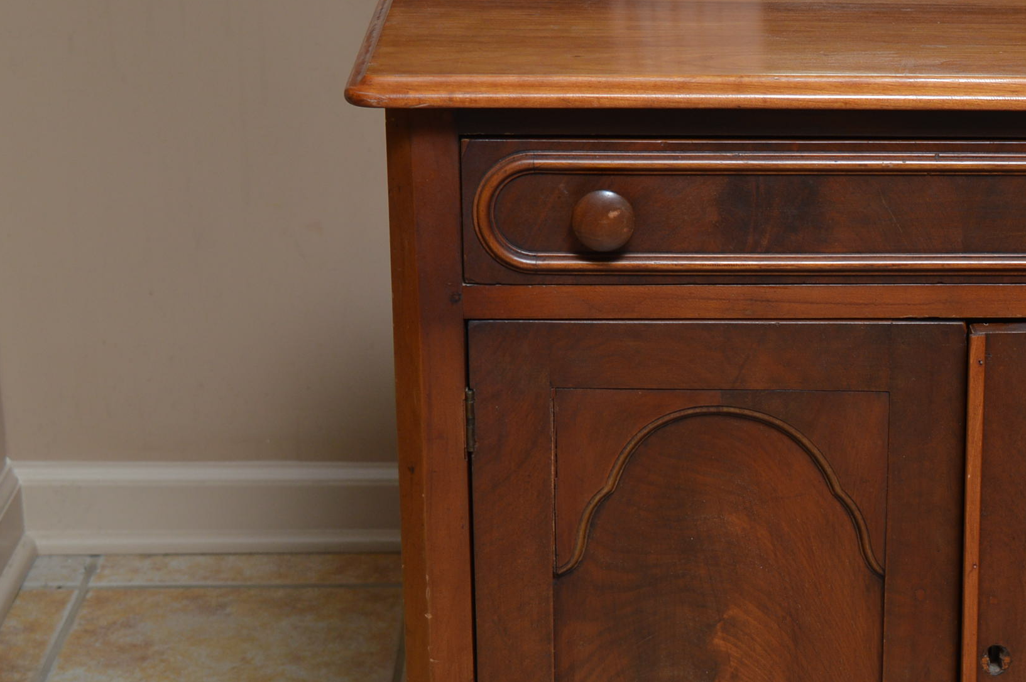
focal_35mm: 105
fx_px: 2990
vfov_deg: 13.0
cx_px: 912
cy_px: 539
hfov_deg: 19.1
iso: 200
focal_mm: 38
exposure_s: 1/100
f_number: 6.3
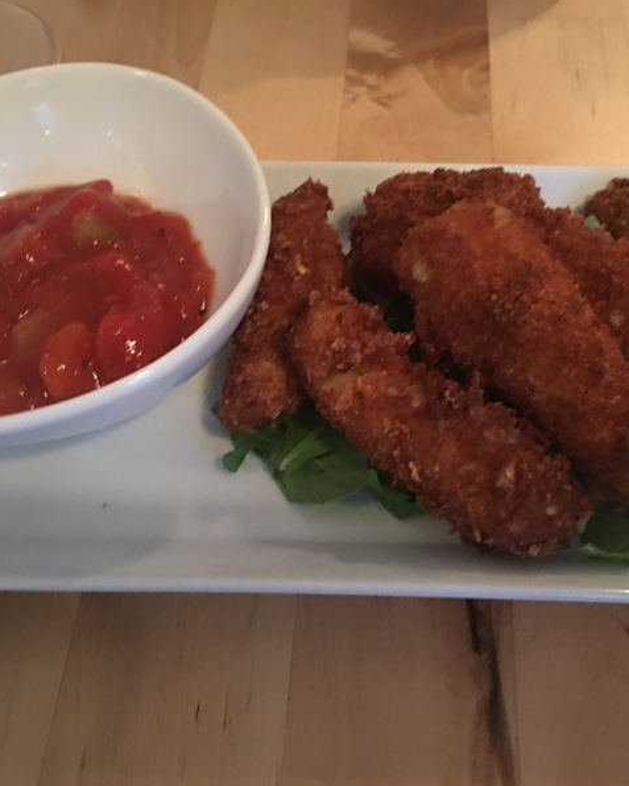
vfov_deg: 47.9
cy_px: 392
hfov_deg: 39.0
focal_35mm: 38
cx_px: 377
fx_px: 884
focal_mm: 4.15
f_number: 2.2
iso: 100
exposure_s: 1/4
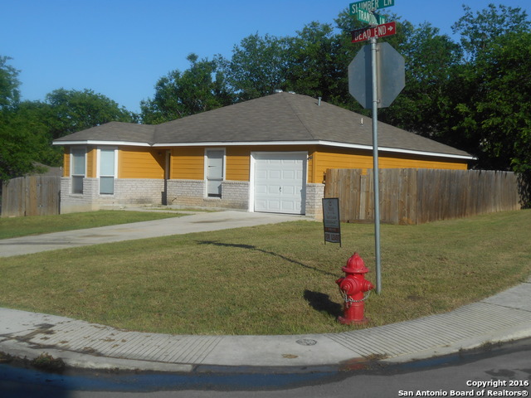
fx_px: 660
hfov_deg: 43.9
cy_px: 199
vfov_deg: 33.6
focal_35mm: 43
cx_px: 266
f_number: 4.2
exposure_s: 1/1000
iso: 80
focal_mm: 7.7
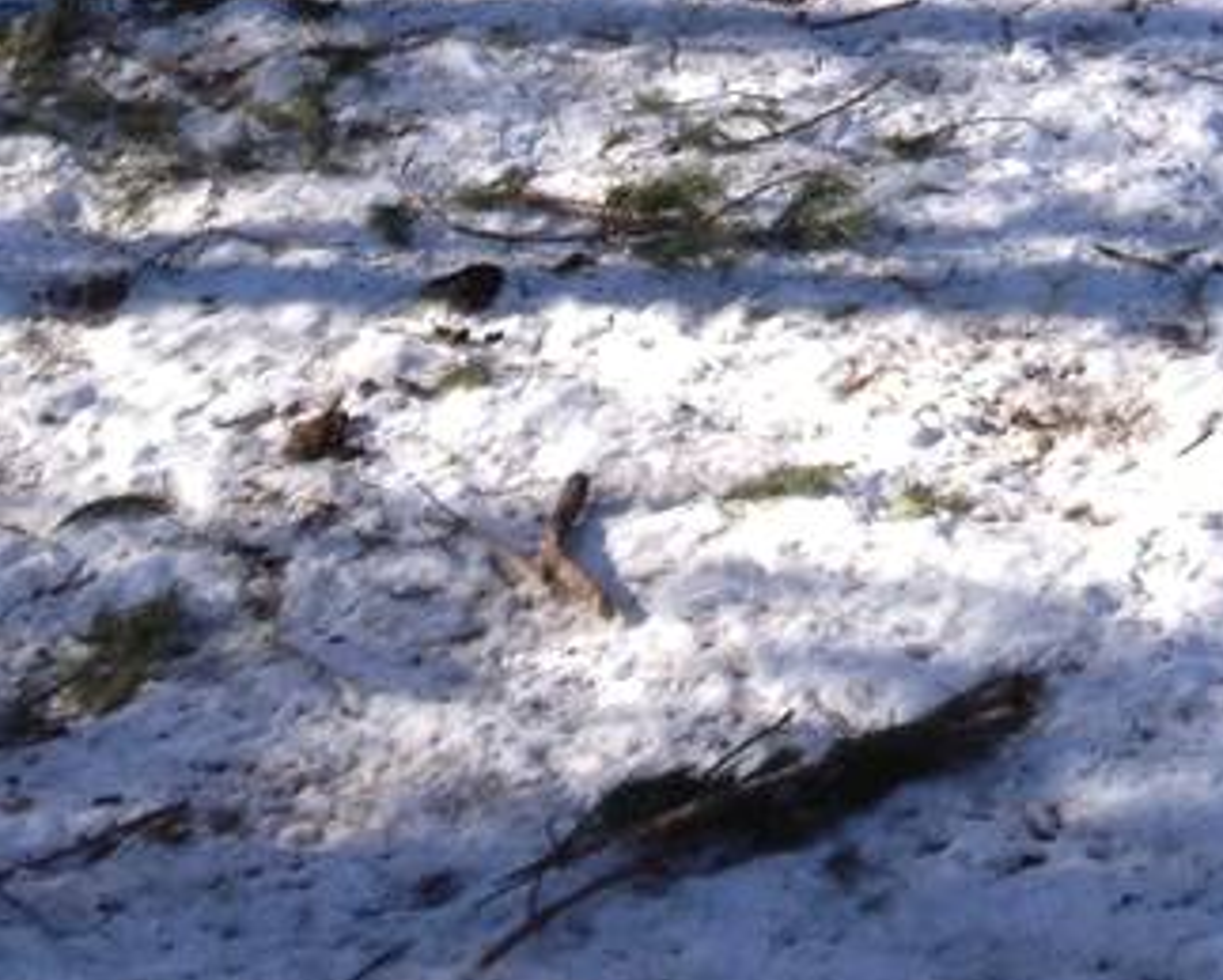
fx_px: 6123
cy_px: -866
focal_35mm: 169
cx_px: 1693
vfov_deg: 8.7
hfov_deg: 11.1
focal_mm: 4.28
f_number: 2.4
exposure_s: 1/673
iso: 50
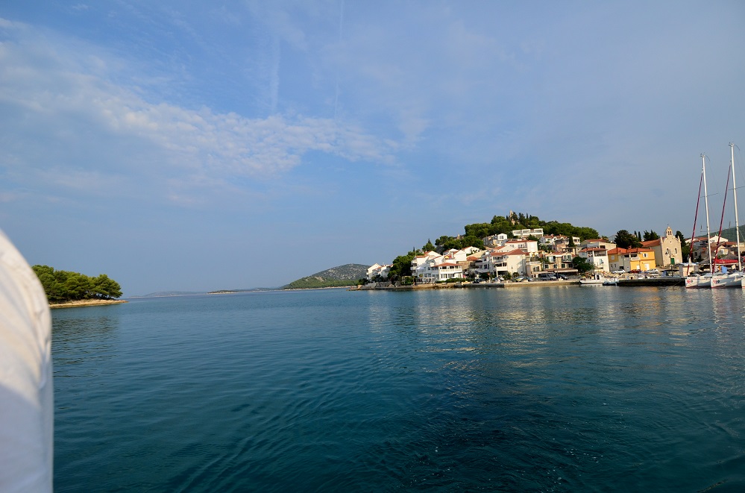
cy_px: 246
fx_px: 372
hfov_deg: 90.1
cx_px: 372
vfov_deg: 67.1
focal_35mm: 18
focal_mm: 12
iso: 400
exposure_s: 1/2000
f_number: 5.6
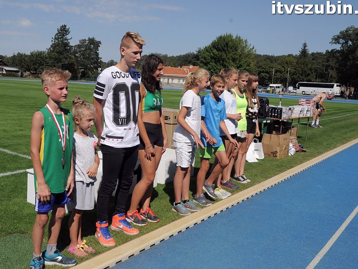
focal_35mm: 38
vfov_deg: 37.7
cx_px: 171
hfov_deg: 49.0
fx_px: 393
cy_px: 135
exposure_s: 1/640
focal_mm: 22
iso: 400
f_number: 13
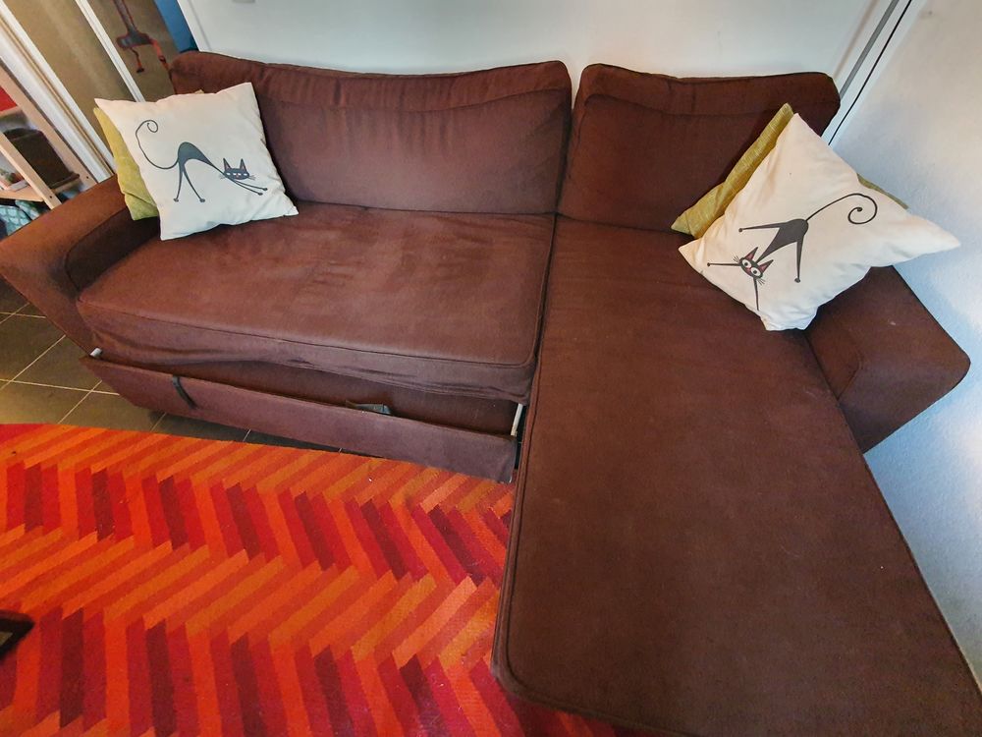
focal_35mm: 13
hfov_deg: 106.2
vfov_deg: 89.9
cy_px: 368
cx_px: 491
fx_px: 369
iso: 640
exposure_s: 1/14
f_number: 2.2
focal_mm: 1.8
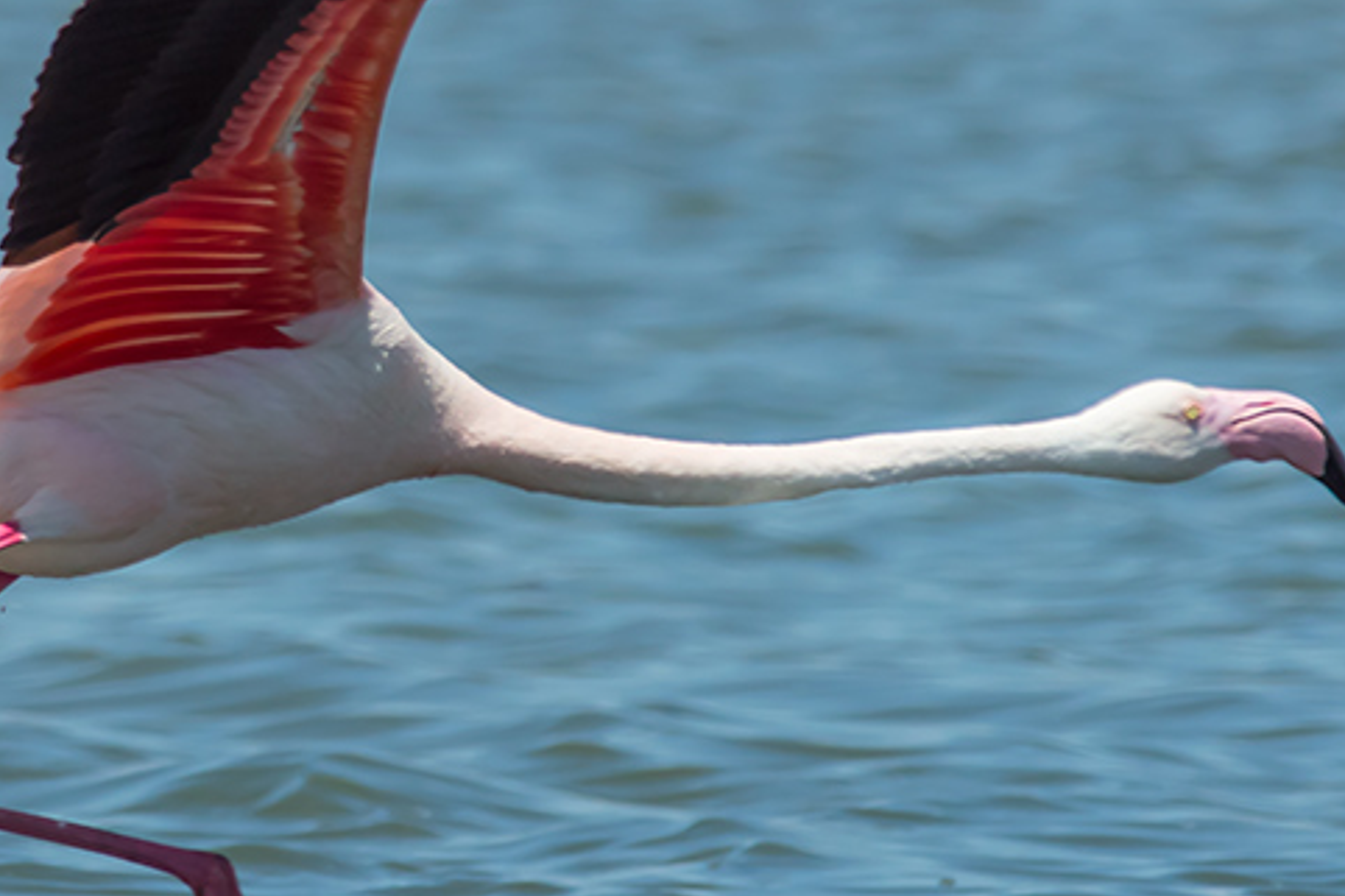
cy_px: 363
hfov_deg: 1.3
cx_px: 190
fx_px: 58522
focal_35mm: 1567
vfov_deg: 0.9
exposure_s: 1/1600
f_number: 7.1
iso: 200
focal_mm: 420
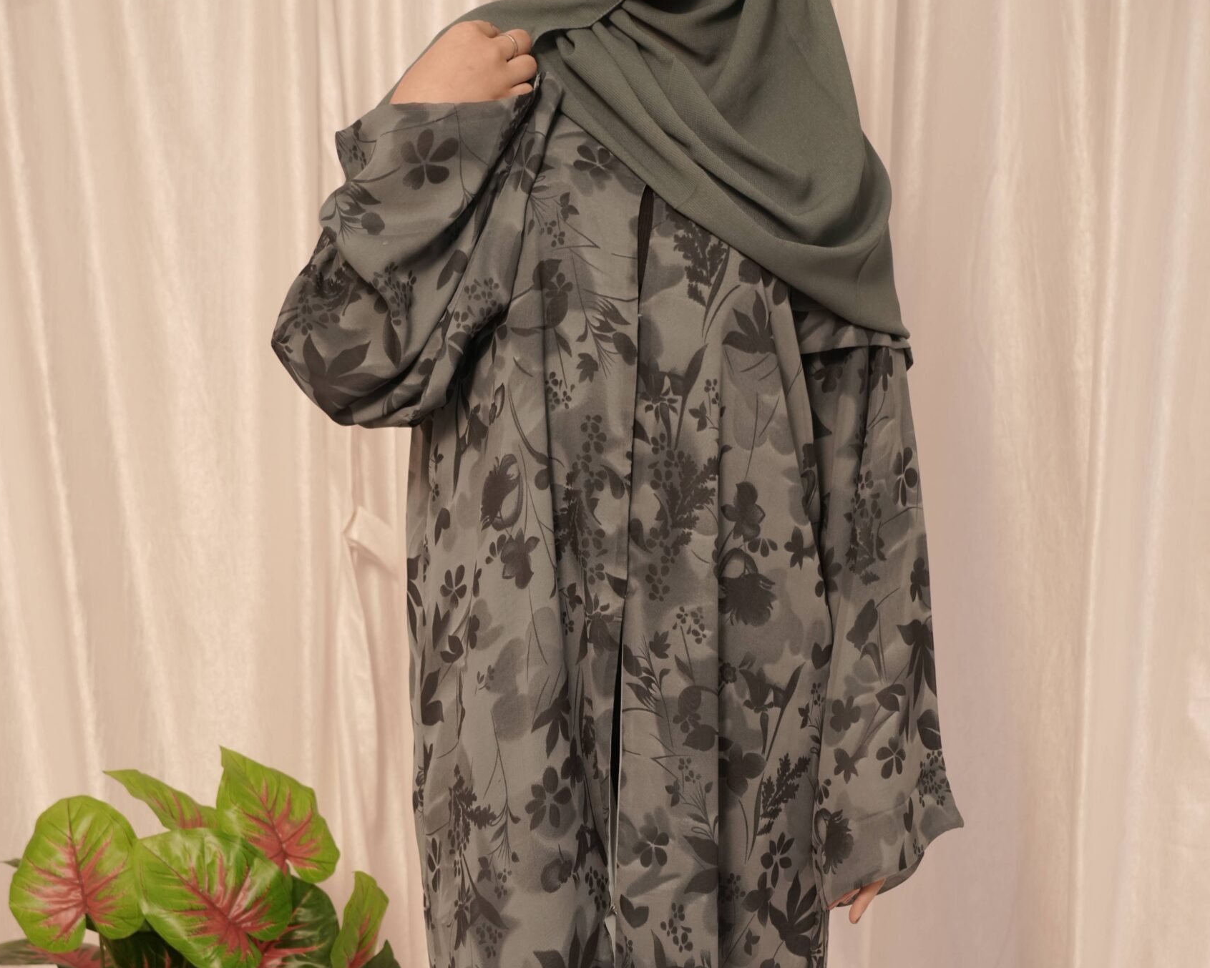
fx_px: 1934
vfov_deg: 27.3
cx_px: 607
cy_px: 831
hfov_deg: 34.7
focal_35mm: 54
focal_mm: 38
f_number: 4
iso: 1000
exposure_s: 1/160
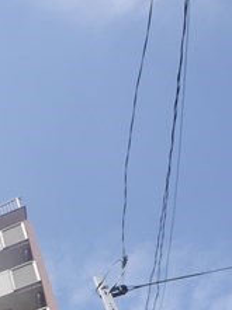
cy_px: 602
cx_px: -139
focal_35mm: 65
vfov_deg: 19.3
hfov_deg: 19.1
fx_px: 583
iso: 160
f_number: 7.1
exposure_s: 1/400
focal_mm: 7
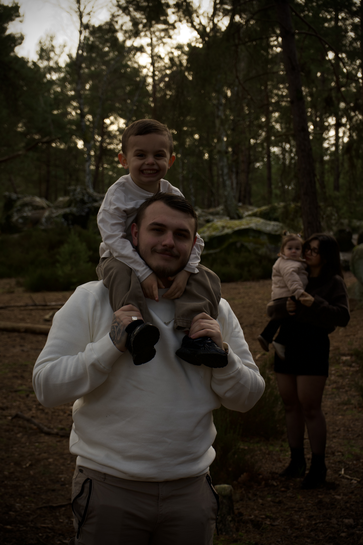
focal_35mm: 70
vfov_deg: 28.8
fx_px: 1059
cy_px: 272
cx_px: 182
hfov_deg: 19.5
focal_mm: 70
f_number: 8
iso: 160
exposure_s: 1/80
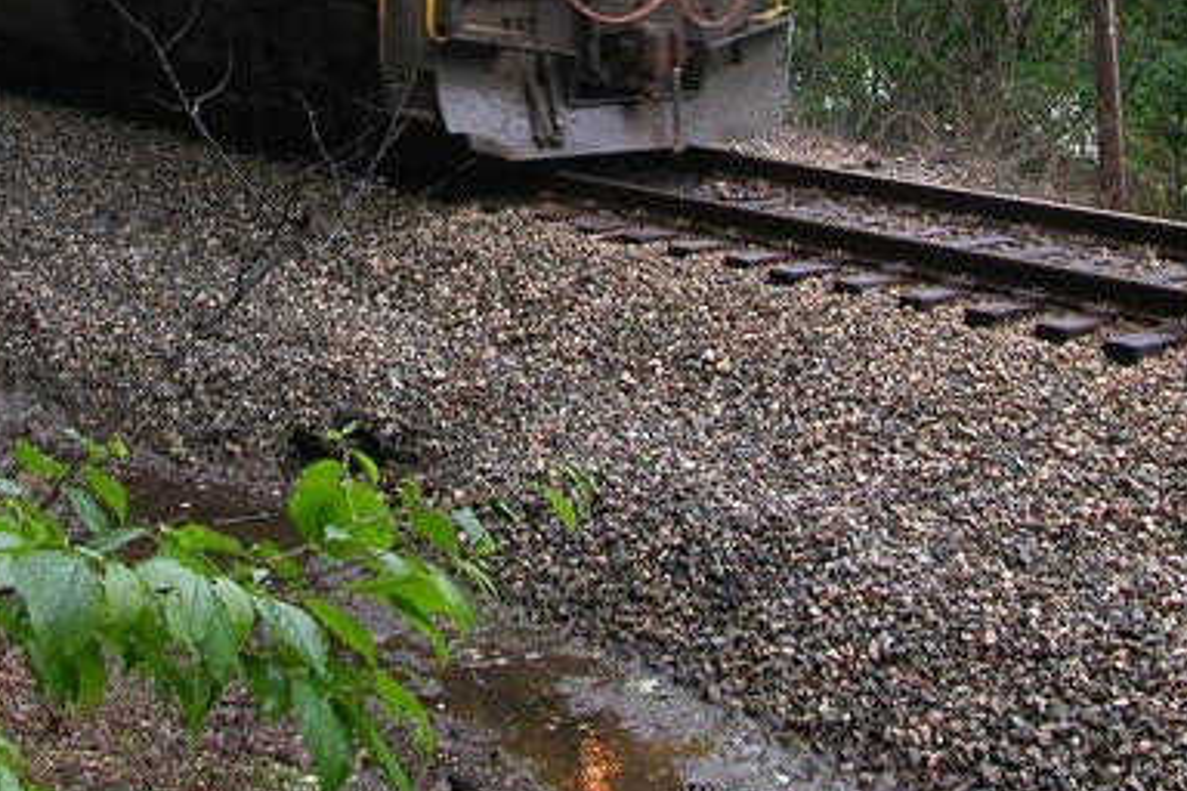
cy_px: -108
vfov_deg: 17.9
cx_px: 365
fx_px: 2407
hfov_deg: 27.5
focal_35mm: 73
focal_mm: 8.9
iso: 100
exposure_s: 1/60
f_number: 3.5
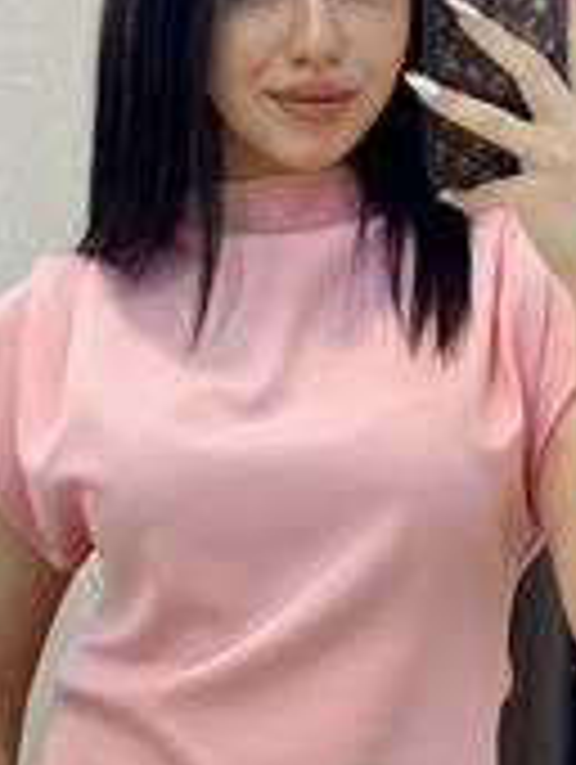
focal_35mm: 126
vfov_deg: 15.6
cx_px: 297
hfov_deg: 11.8
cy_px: 484
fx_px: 2788
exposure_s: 1/100
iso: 125
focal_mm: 6
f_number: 2
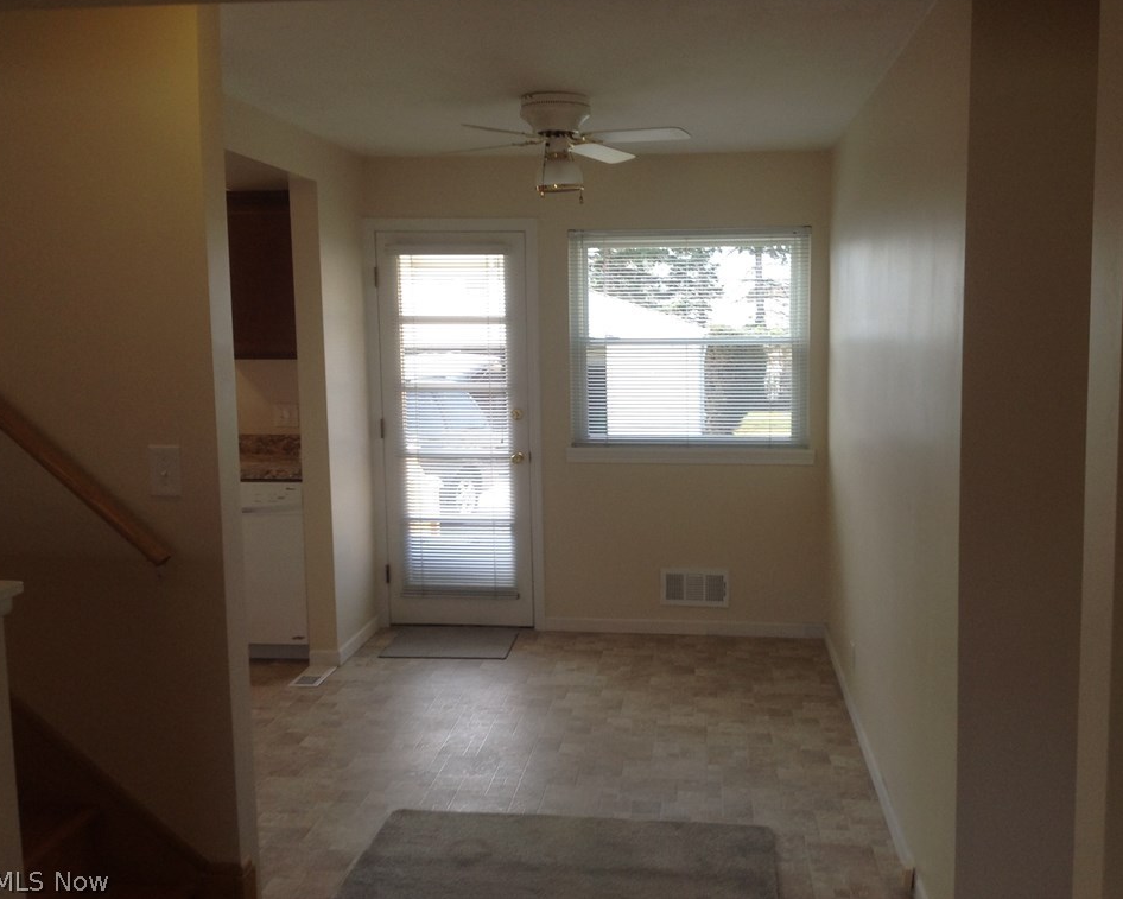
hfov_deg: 49.1
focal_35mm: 37
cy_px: 447
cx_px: 595
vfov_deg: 40.1
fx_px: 1230
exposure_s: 1/120
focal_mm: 4.28
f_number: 2.4
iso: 64
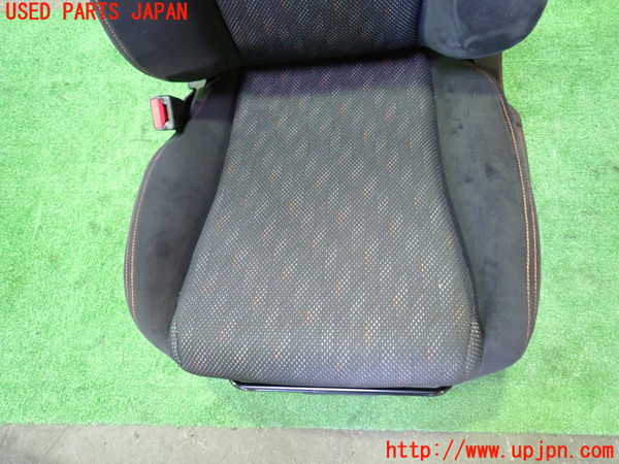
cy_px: 232
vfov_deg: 54.9
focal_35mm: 25
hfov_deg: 69.4
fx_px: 447
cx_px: 310
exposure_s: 1/25
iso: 800
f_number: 2
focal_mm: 4.5
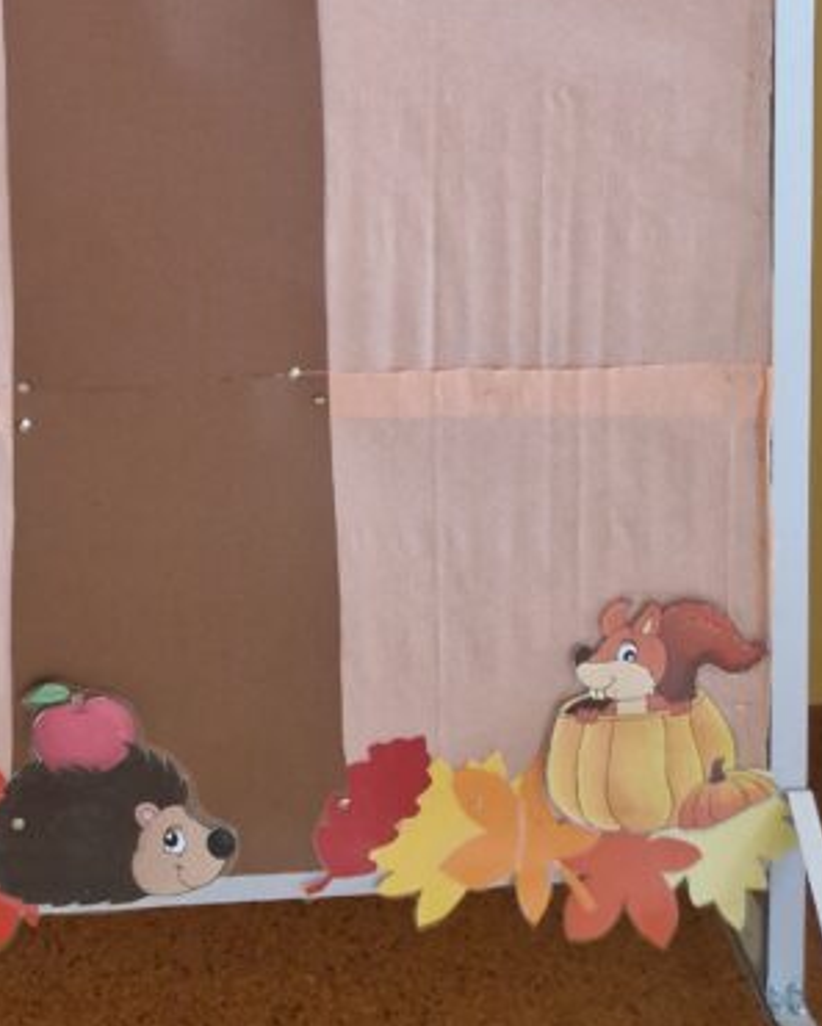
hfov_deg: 23.9
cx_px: 66
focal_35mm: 62
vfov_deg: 26.2
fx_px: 1885
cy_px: -290
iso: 80
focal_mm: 5.4
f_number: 1.8
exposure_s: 1/100
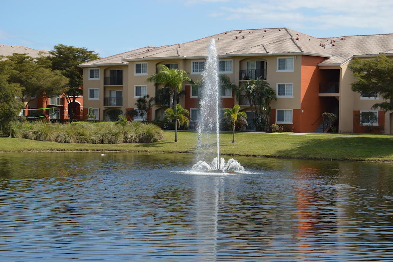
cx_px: 195
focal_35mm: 84
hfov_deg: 24.3
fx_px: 912
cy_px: 132
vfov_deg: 16.4
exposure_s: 1/250
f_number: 8
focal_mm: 55
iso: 100
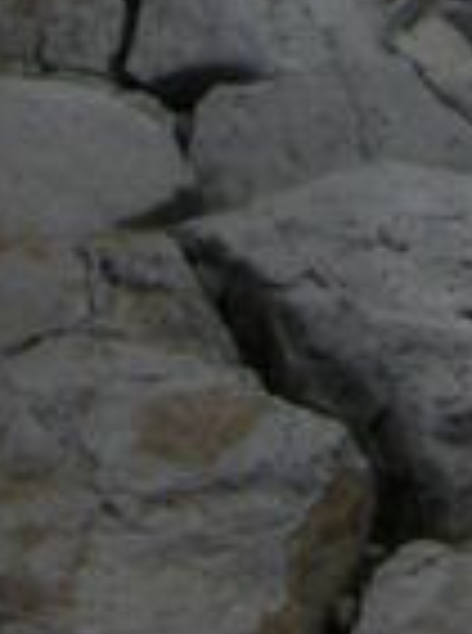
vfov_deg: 6.6
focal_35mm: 255
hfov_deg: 5.8
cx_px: 418
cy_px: -1655
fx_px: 4657
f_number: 5.4
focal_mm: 7.5
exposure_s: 1/292
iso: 100
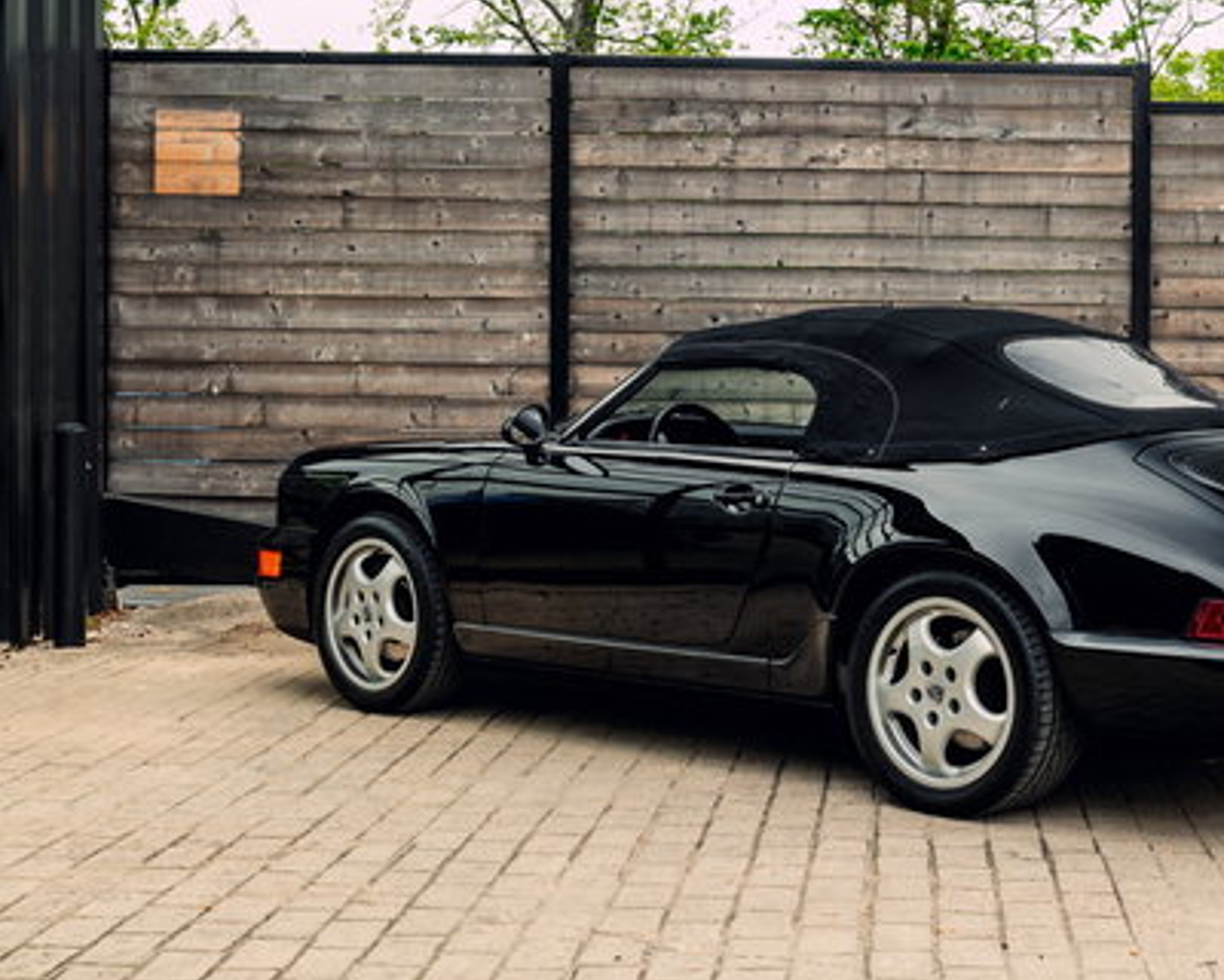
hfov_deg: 29.3
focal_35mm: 63
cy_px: 441
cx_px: 979
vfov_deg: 24.2
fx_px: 2282
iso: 200
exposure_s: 1/50
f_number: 4.5
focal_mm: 35
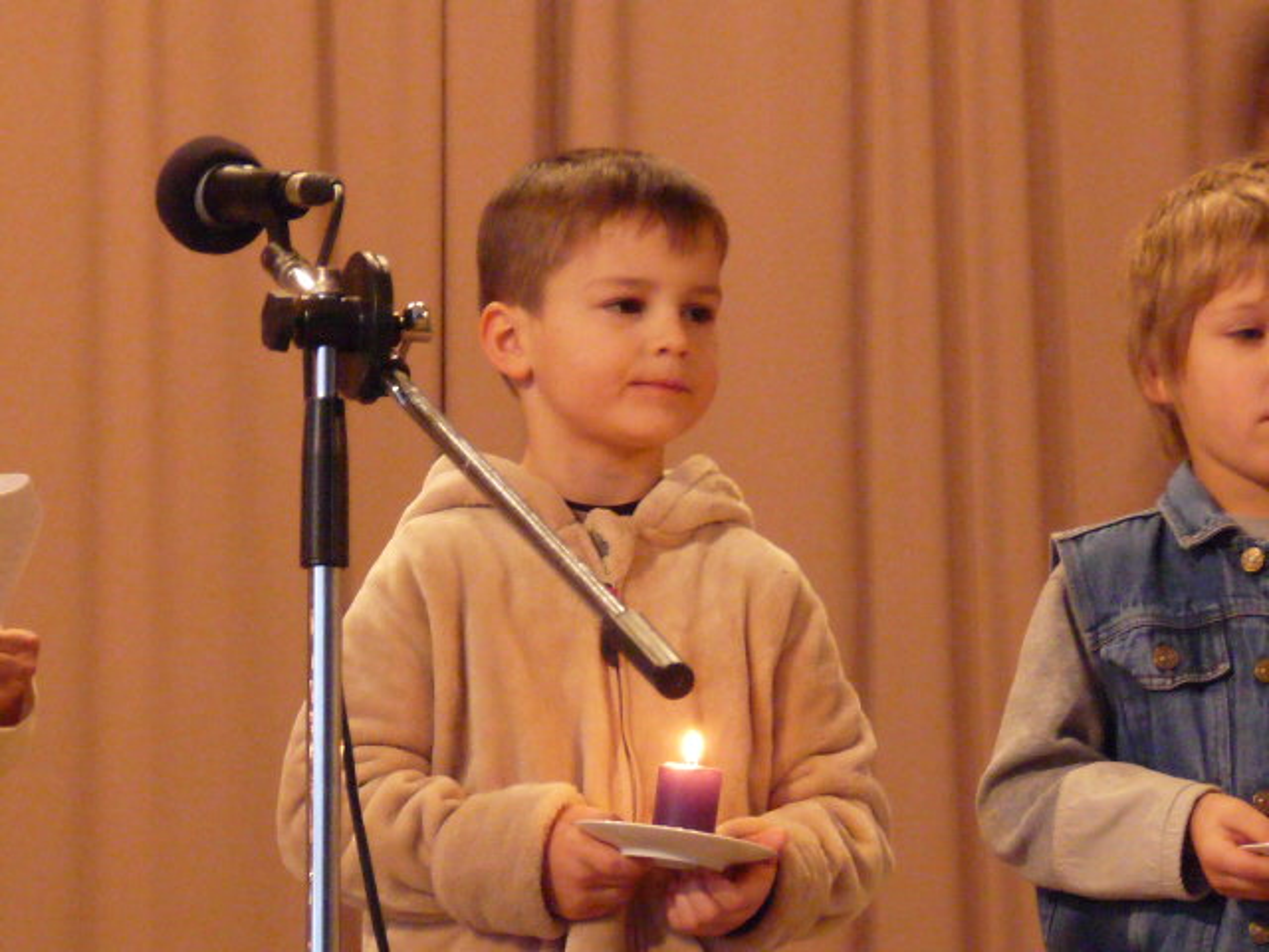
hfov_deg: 9.2
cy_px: 476
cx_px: 634
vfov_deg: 6.9
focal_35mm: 216
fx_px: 7918
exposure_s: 1/13
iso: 800
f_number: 3.6
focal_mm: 21.6
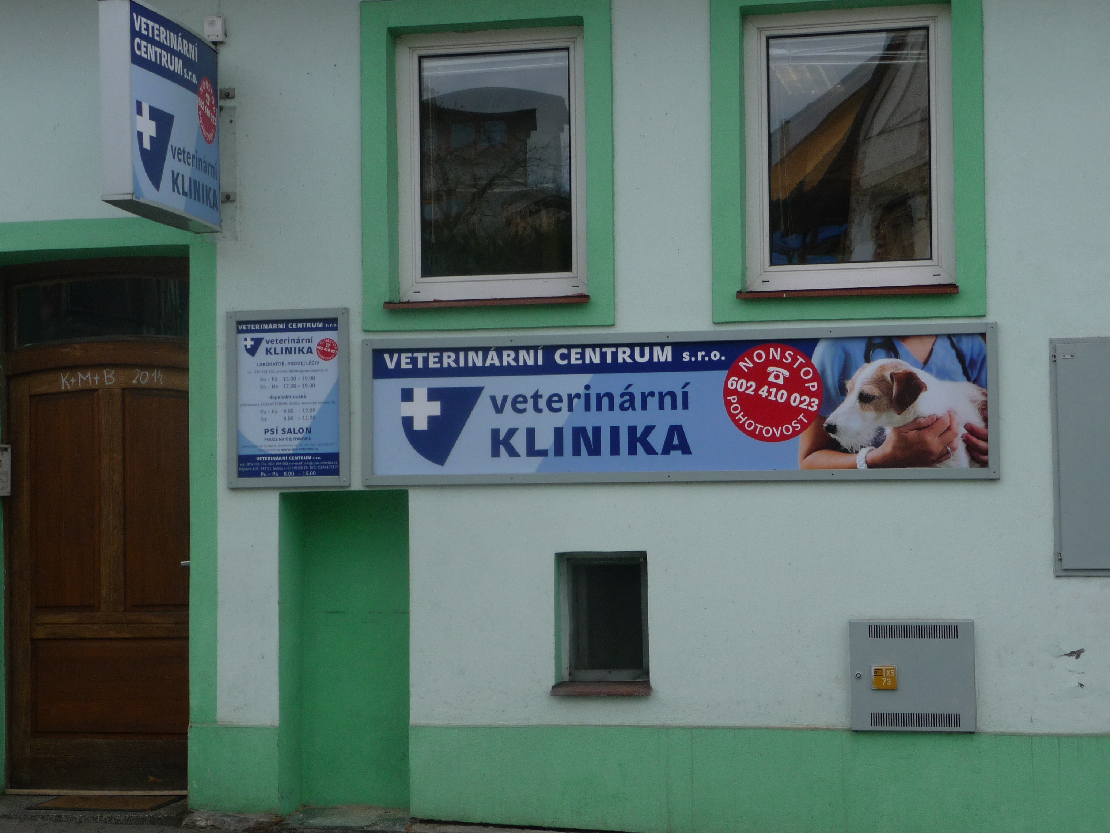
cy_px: 395
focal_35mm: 66
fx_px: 2116
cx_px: 576
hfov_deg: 29.4
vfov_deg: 22.3
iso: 100
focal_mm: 9.8
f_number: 4.4
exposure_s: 1/400
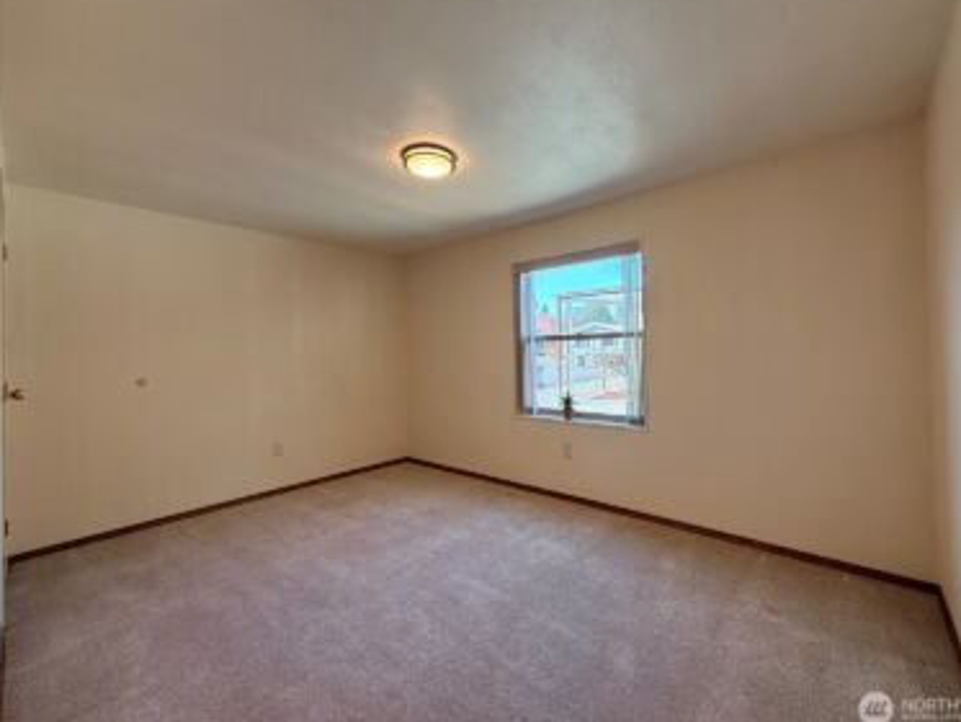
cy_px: 348
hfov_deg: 98.0
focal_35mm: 15
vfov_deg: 81.7
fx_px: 417
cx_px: 510
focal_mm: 2.22
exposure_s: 1/120
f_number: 2.2
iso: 125
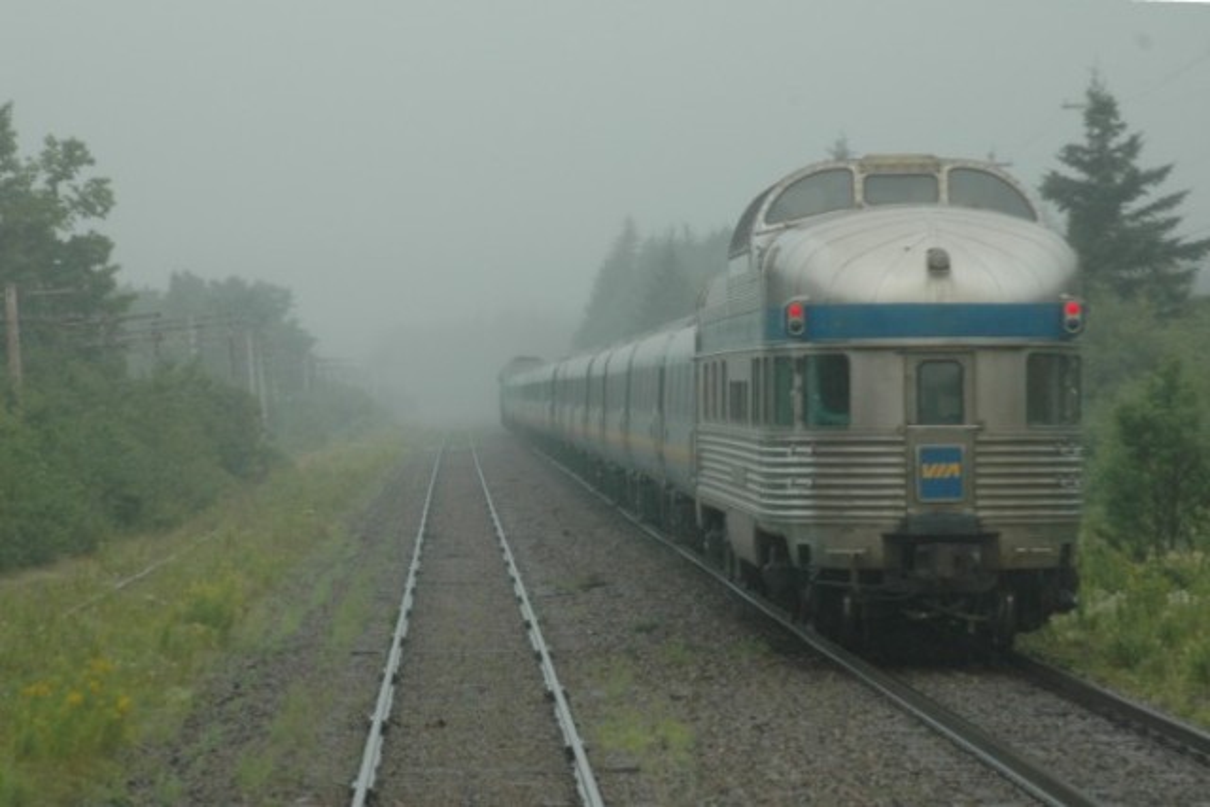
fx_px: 7564
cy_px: 404
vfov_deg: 6.1
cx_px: 605
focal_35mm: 225
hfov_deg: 9.1
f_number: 8
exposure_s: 1/250
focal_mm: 150
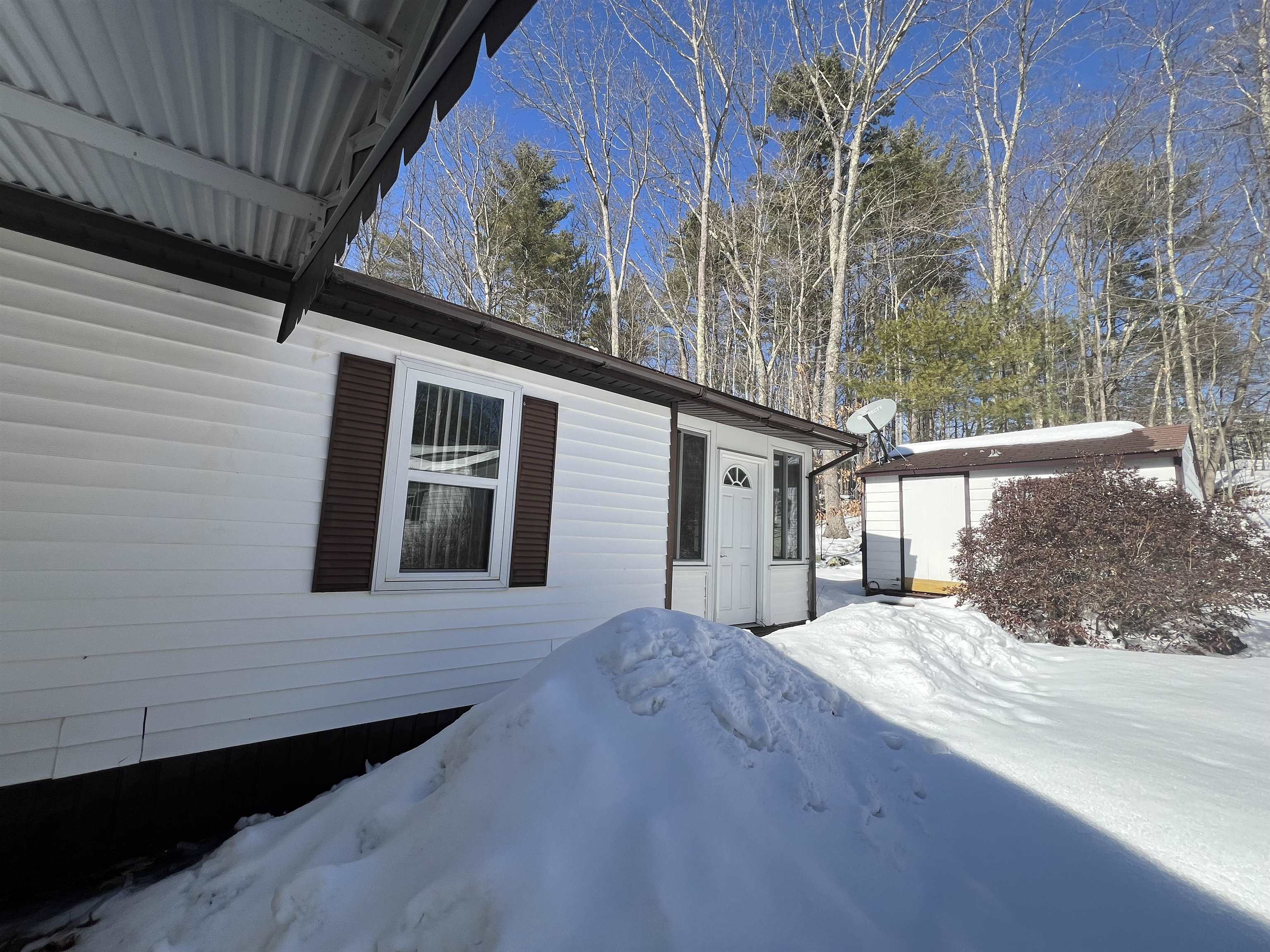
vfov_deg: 89.9
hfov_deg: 106.2
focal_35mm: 13
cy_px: 476
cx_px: 635
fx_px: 477
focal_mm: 1.57
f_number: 1.8
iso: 32
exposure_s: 1/1488
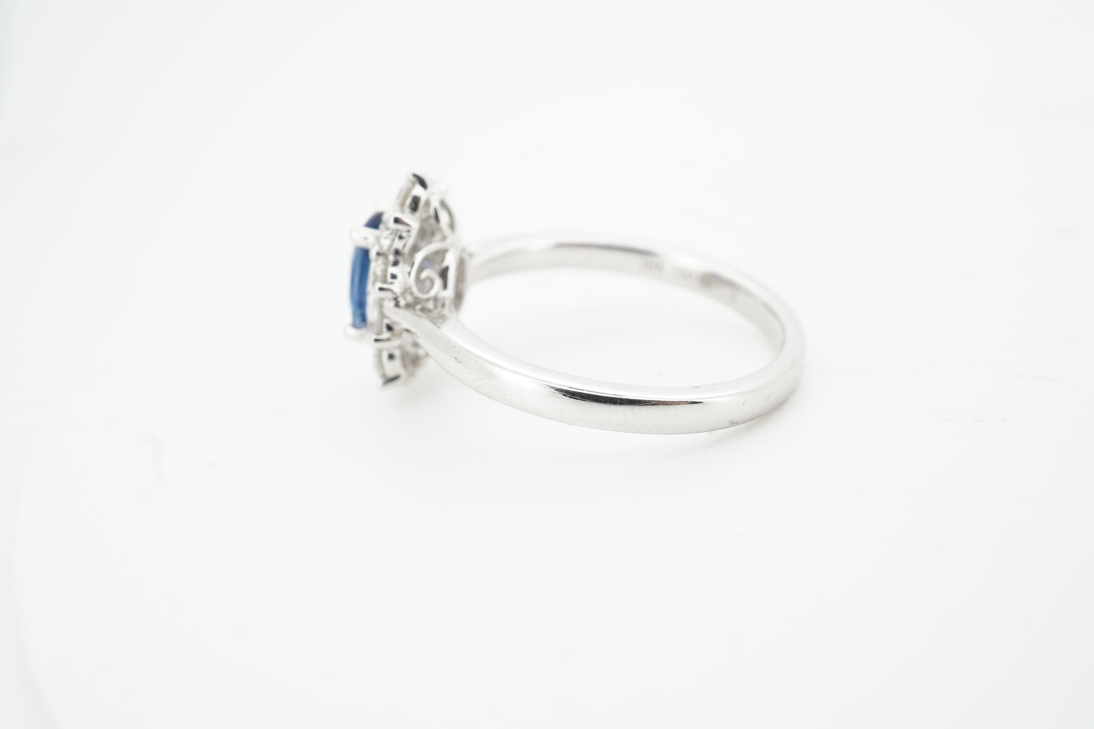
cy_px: 364
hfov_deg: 43.6
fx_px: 1367
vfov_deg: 29.9
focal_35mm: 45
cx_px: 547
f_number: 20
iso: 125
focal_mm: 30
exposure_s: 1/60
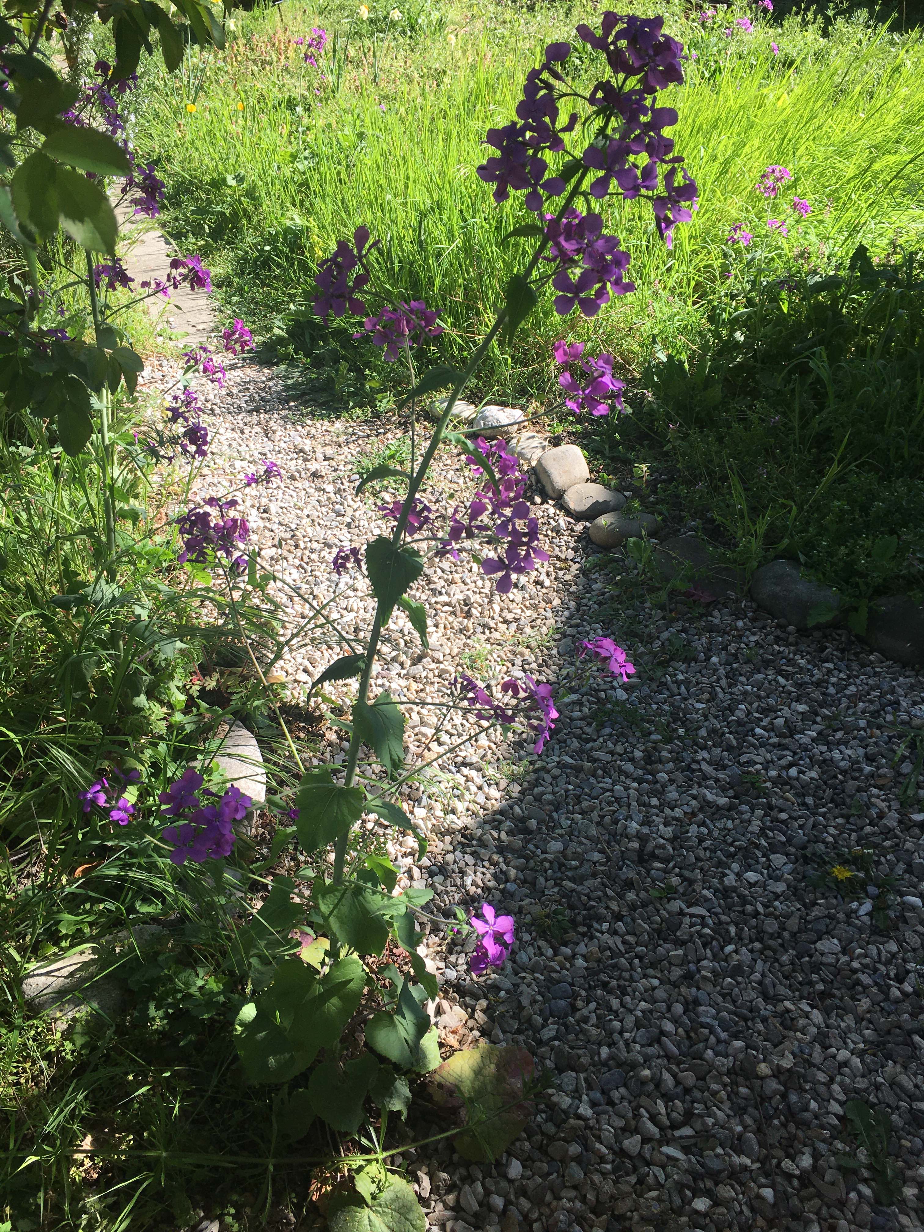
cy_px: 616
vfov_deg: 61.7
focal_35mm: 29
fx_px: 1032
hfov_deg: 48.2
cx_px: 462
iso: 25
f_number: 2.2
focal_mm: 4.15
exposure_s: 1/646
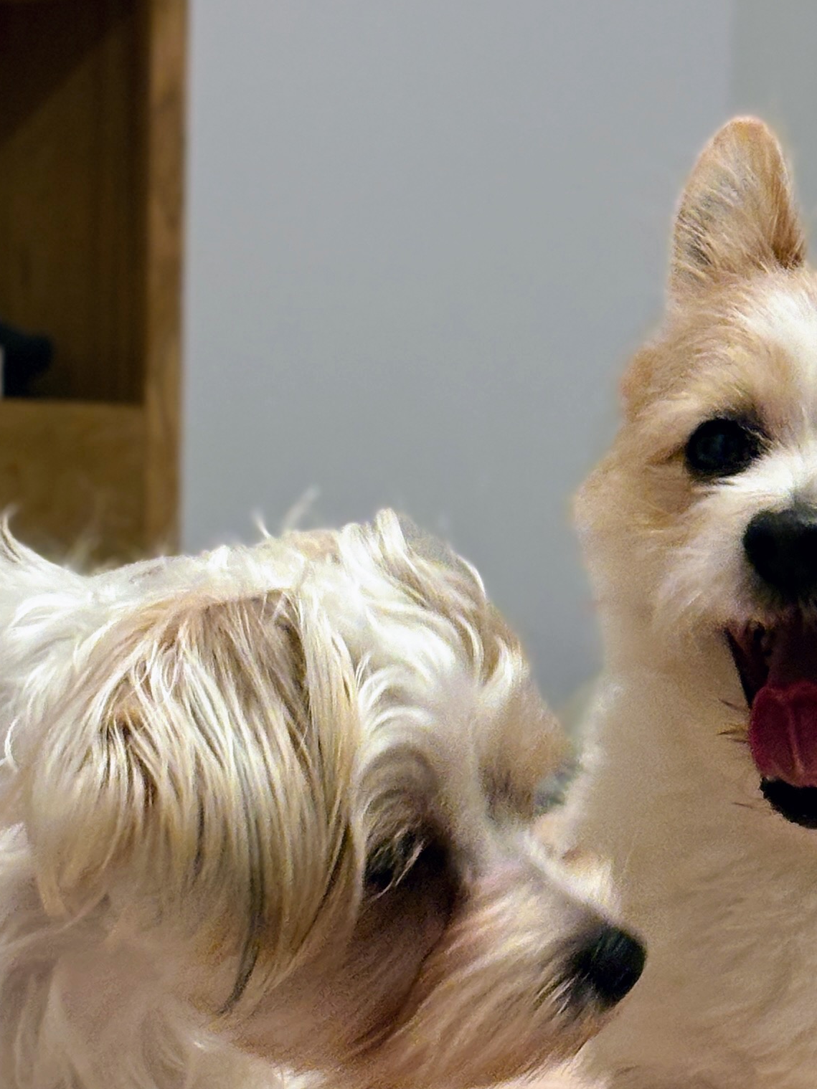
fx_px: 4343
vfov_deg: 14.2
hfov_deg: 10.7
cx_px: 467
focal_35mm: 138
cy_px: 962
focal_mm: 5.96
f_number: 1.6
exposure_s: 1/33
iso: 160
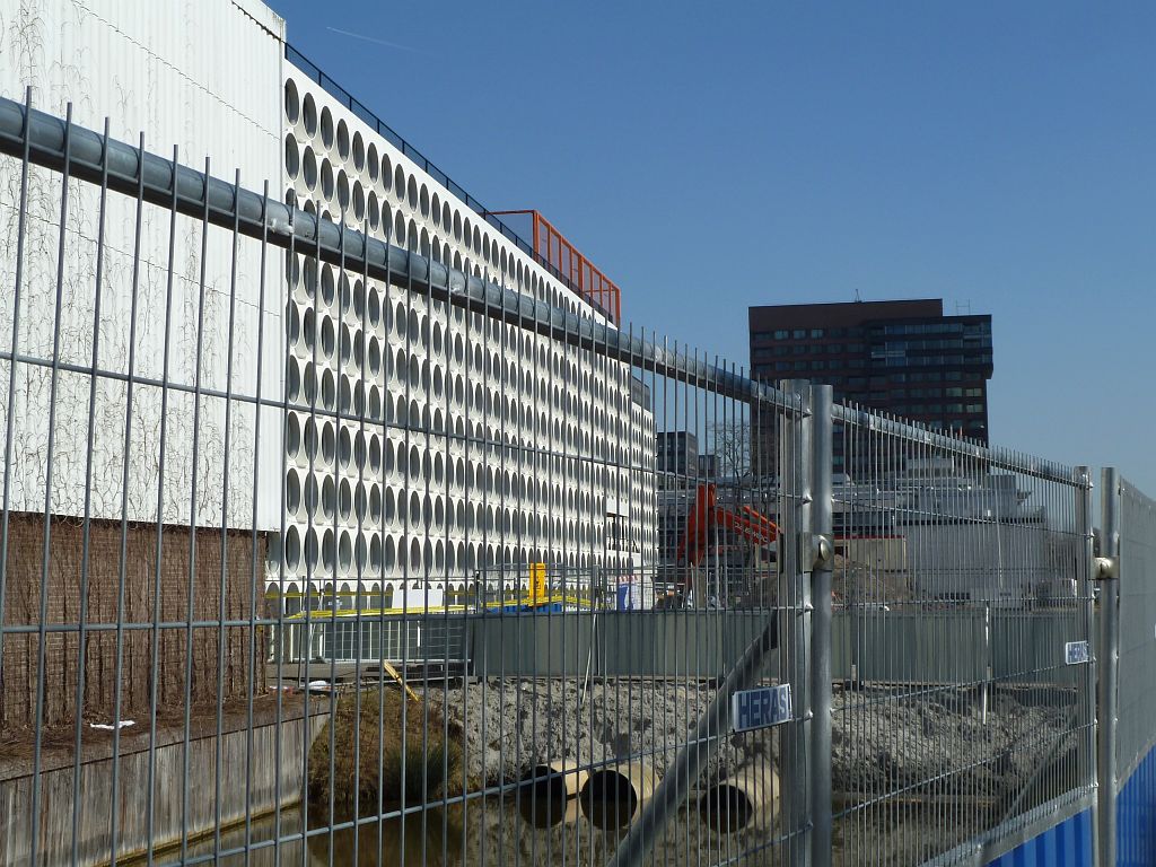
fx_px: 1837
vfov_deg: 26.6
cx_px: 578
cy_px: 434
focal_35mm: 55
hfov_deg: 34.9
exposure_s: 1/500
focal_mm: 9.1
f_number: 5.6
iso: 80
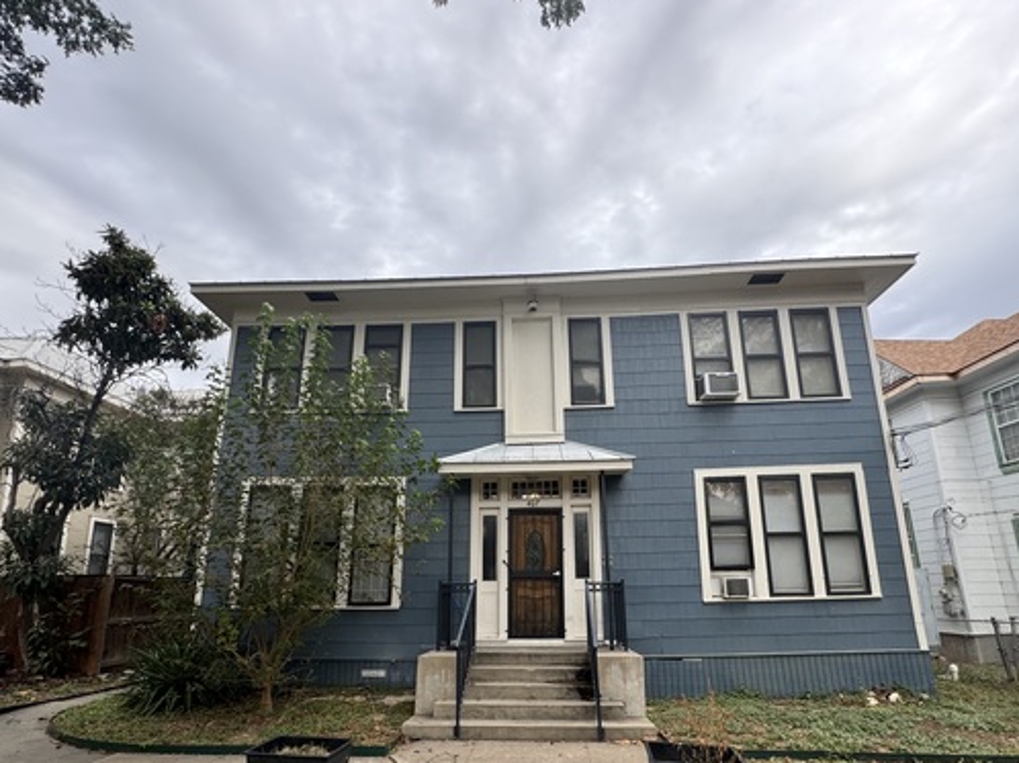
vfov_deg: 70.4
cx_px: 522
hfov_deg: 87.8
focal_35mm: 18
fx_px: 530
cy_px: 477
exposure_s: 1/160
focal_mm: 2.22
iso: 40
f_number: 2.2
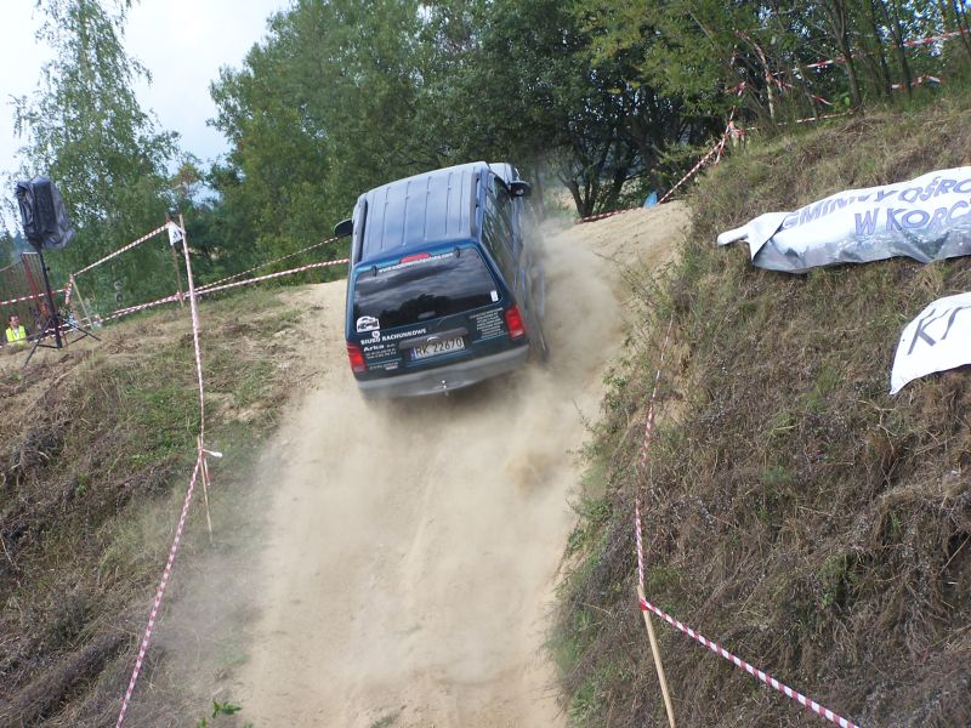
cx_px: 486
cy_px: 364
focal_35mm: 117
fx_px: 3282
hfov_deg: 16.8
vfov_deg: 12.7
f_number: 3.2
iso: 80
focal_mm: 19.4
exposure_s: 1/400
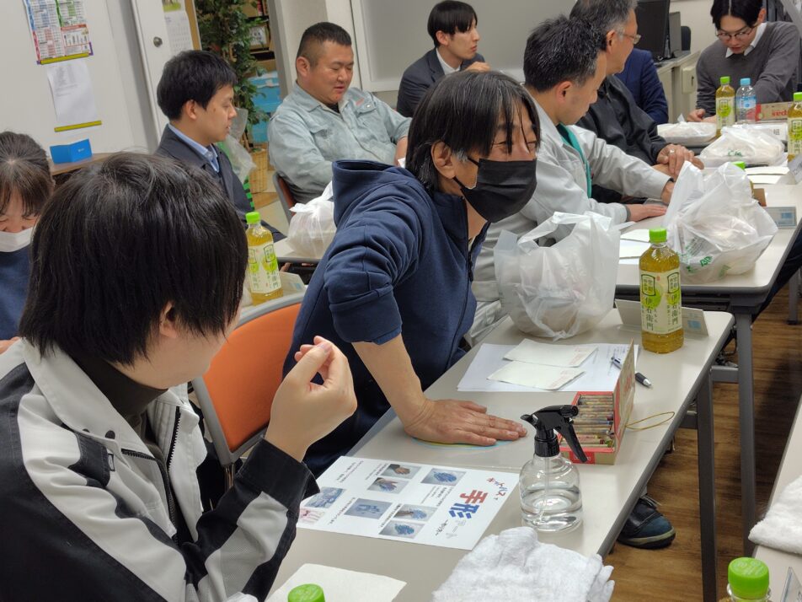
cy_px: 301
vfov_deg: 58.9
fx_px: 533
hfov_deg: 73.9
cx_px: 401
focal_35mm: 23
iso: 150
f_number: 1.9
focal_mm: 5.6
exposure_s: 1/60
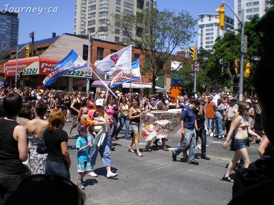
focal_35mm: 38
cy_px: 102
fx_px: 301
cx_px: 137
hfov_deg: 49.0
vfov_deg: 37.7
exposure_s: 1/320
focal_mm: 6.3
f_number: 4.6
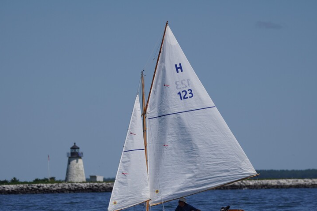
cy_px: 117
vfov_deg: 3.4
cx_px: 160
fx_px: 3583
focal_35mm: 407
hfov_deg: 5.1
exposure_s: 1/1600
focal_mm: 244
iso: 100
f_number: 5.6
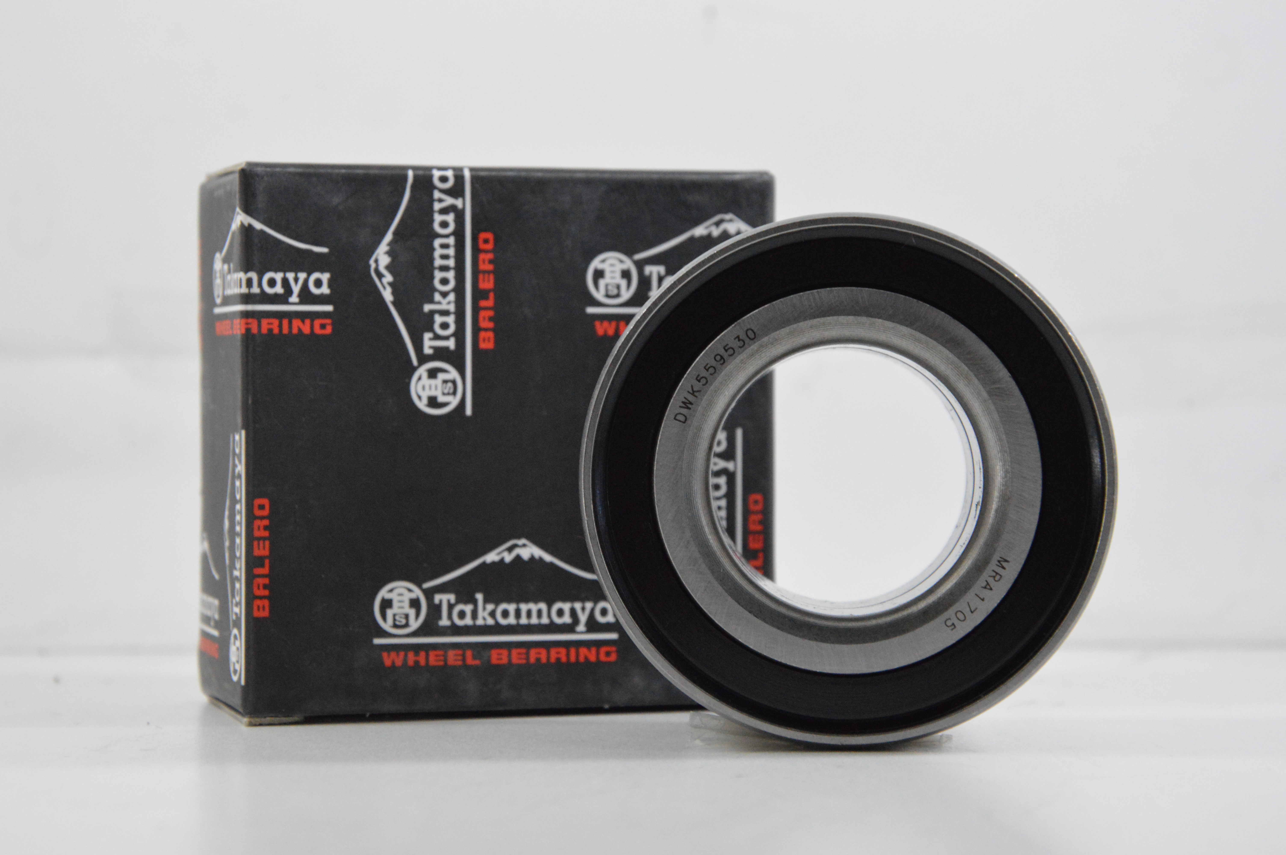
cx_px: 643
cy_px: 428
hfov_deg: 20.6
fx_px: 3533
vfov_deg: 13.8
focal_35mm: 99
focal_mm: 66
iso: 3200
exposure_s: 1/100
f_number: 8
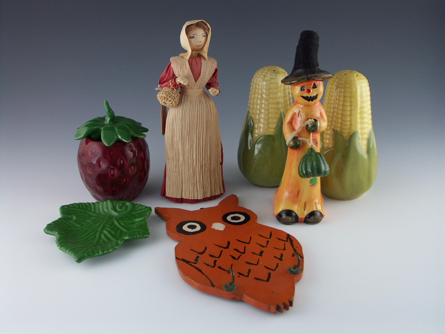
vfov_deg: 36.0
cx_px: 222
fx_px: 514
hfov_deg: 46.8
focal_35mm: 40
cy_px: 167
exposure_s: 1/60
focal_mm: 10.41
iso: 100
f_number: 3.5
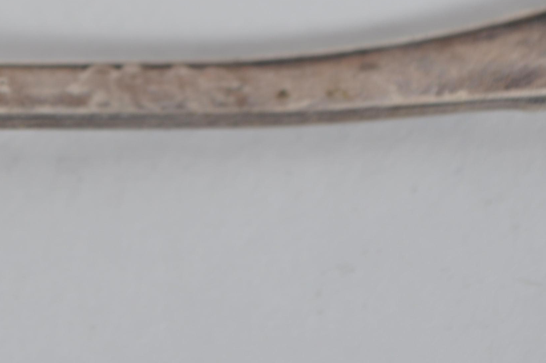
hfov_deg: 9.5
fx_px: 3261
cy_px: 59
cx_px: -7
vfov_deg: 6.4
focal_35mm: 215
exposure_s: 1/125
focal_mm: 55
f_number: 9
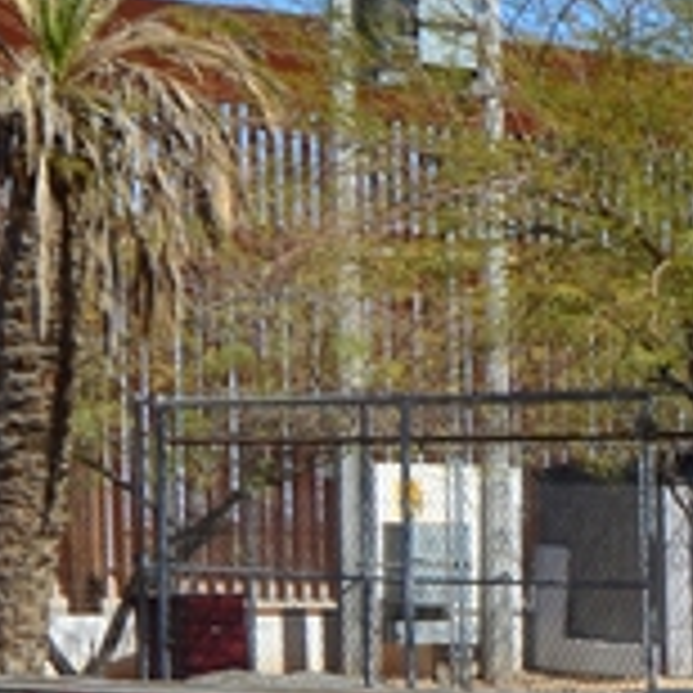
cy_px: 1048
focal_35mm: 179
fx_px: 4054
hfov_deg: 8.7
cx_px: 1757
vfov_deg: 9.5
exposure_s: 1/1250
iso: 200
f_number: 7.1
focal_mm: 18
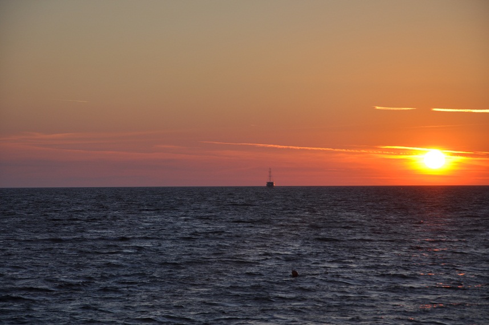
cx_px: 244
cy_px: 162
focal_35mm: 158
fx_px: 2137
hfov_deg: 13.1
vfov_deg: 8.7
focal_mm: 105
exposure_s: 1/250
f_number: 8
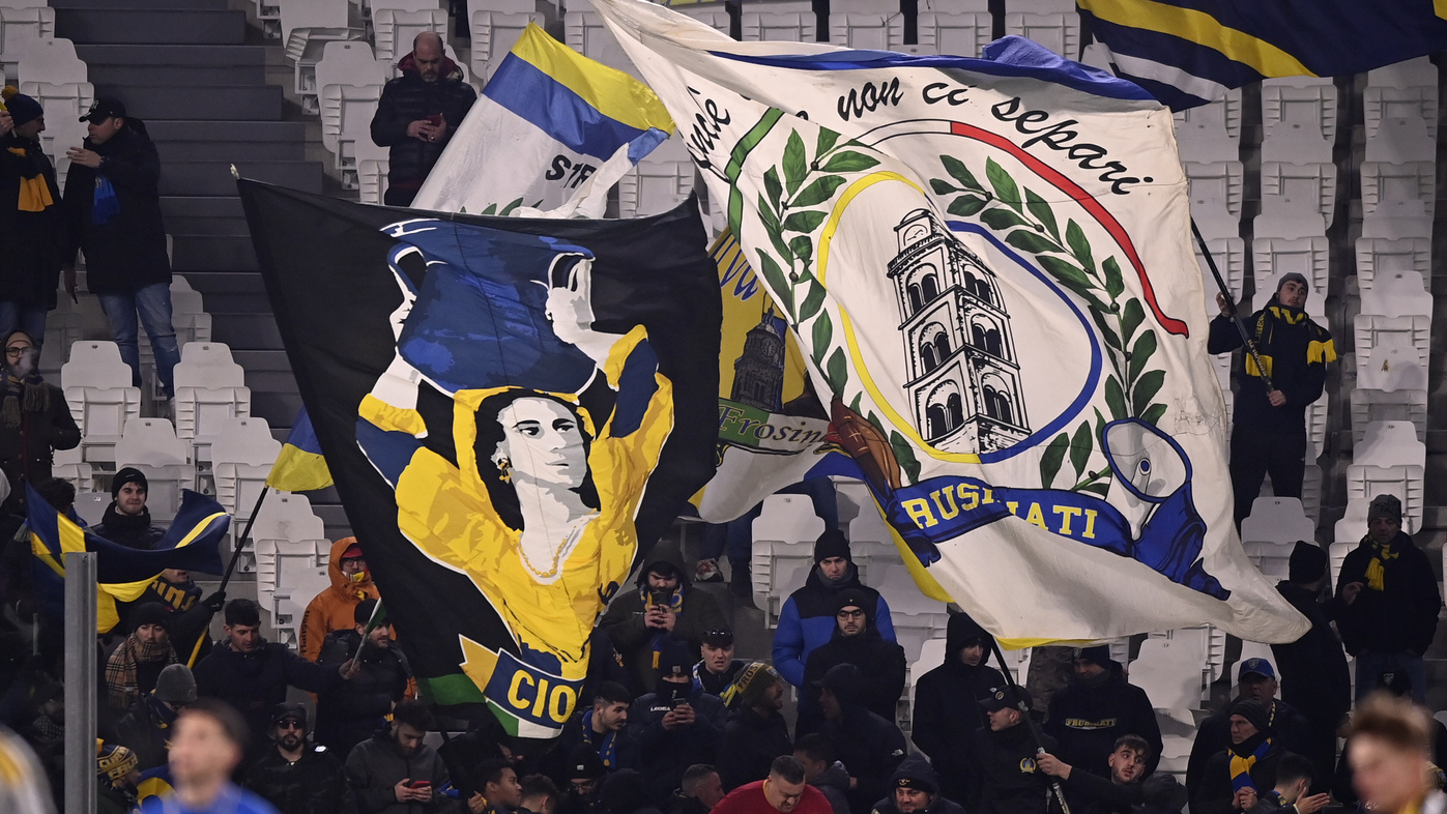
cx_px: 724
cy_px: 345
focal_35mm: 630
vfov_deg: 1.9
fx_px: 24174
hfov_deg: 3.4
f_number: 2.8
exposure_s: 1/1250
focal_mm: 400
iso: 1600
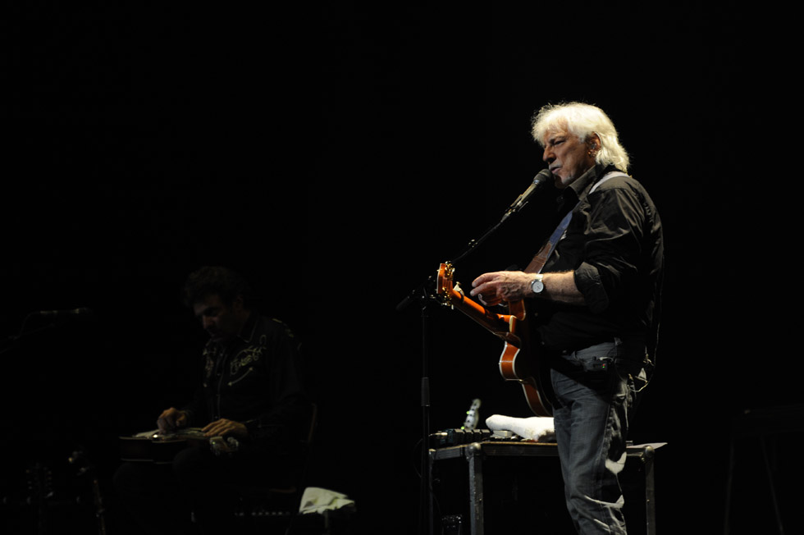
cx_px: 402
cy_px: 268
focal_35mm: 170
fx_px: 3794
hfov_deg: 12.1
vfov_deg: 8.1
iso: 1250
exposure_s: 1/80
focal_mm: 170
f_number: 5.6
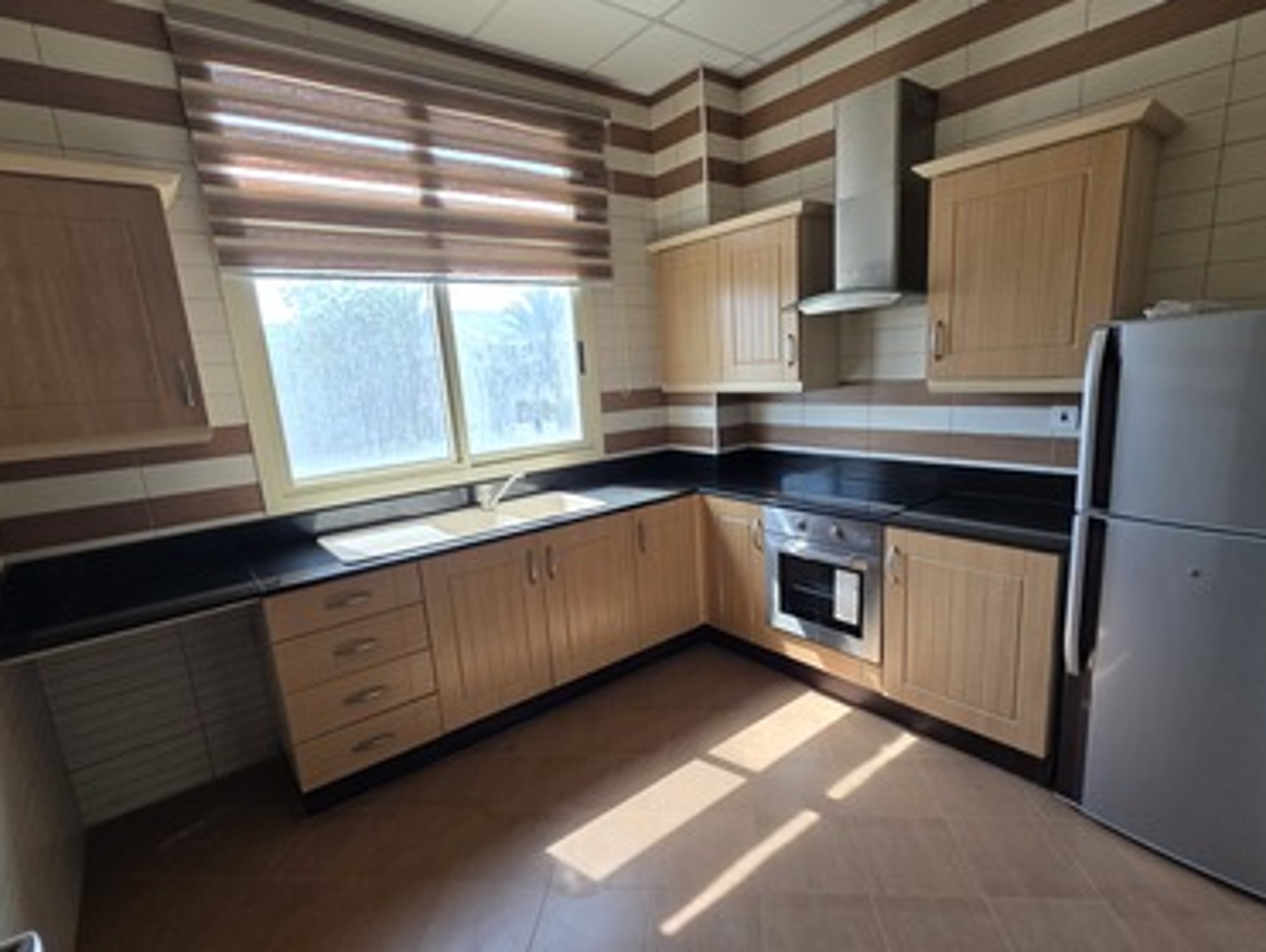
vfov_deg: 78.1
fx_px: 586
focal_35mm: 16
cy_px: 500
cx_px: 657
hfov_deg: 94.4
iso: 64
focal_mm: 2.2
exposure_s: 1/120
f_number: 1.9
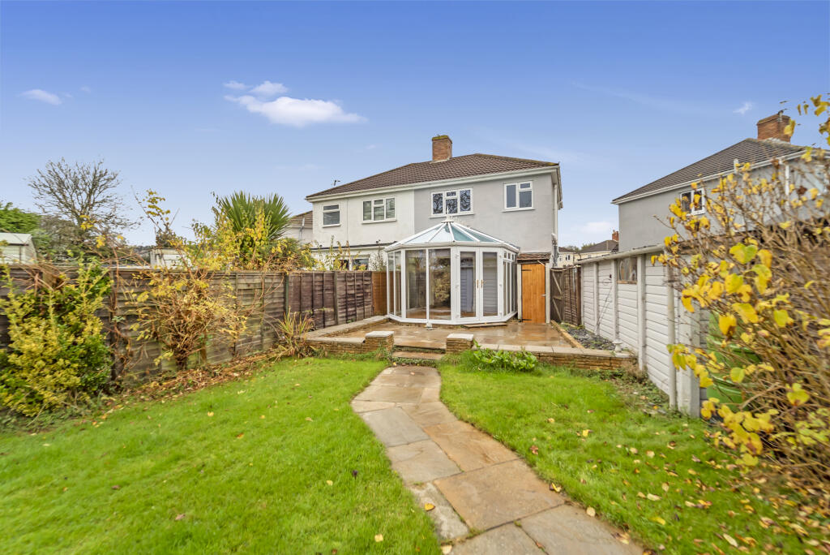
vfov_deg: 81.3
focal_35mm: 14
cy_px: 278
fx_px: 323
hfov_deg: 104.2
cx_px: 415
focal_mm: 14
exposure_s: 1/320
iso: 1000
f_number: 6.3
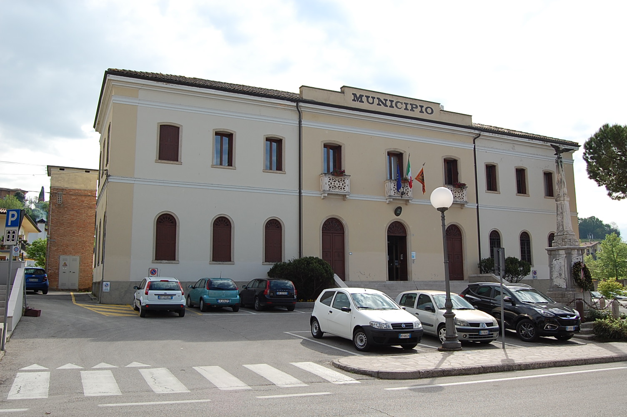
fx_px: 522
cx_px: 314
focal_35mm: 30
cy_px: 208
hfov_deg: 62.0
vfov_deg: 43.5
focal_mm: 20
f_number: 9
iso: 200
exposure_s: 1/320
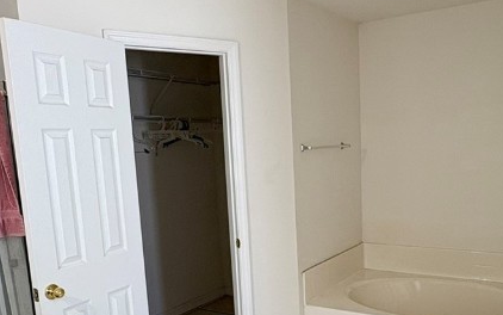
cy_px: 218
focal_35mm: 36
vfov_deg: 34.9
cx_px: 300
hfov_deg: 53.6
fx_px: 494
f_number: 2.2
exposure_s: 1/60
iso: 250
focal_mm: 2.22
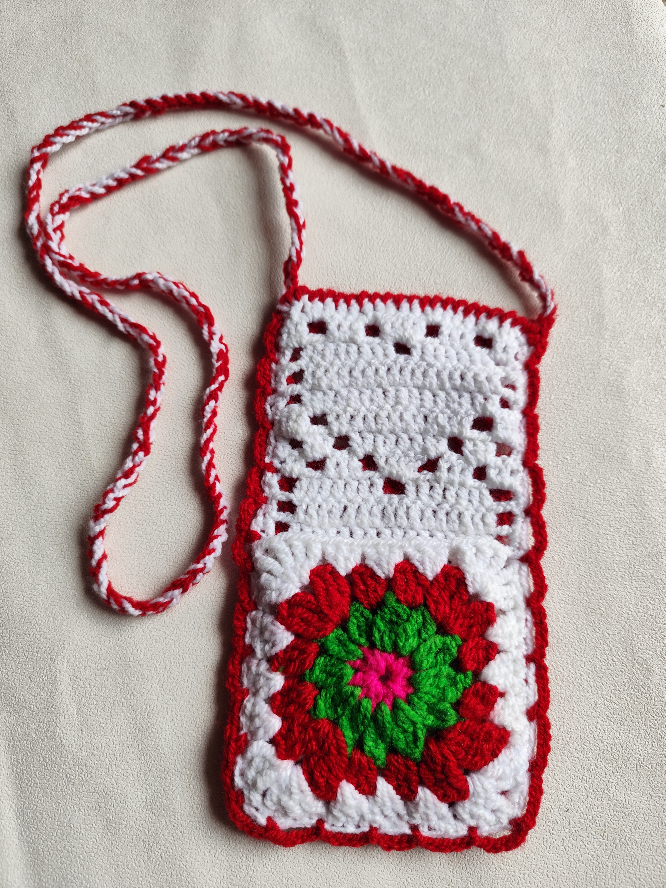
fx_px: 590
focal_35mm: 23
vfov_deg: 73.9
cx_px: 333
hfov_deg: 58.9
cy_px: 444
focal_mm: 6.19
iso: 100
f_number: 1.65
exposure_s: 1/100
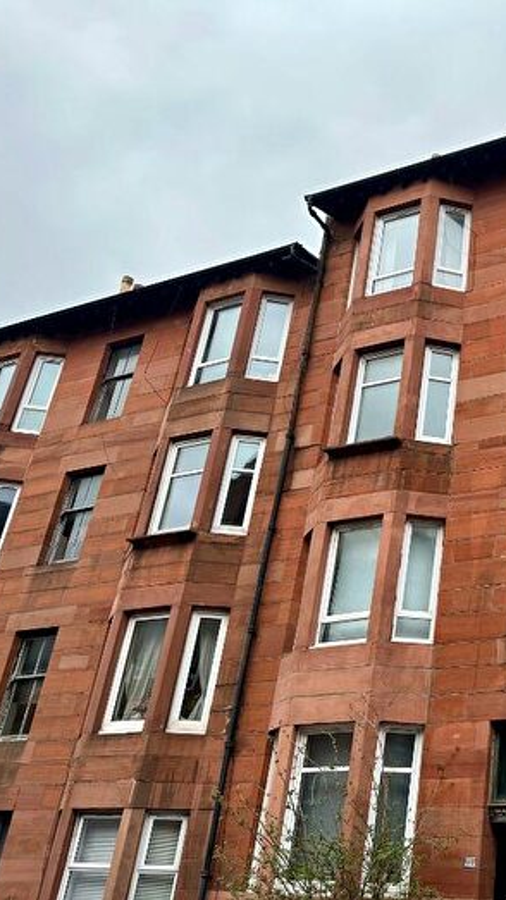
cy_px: 450
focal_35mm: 35
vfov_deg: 56.6
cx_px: 580
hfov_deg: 29.7
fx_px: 835
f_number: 1.78
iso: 80
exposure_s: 1/699
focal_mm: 6.86
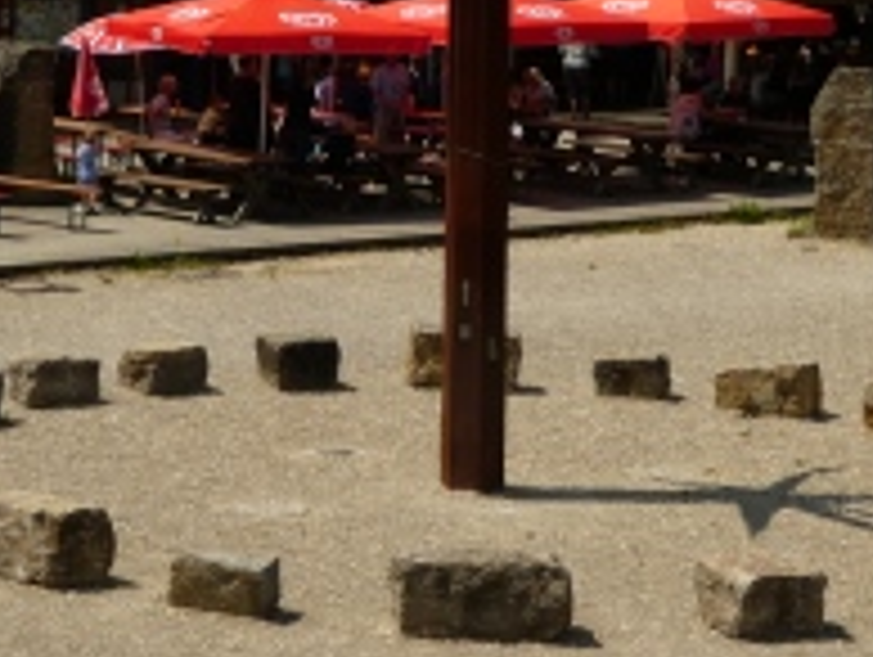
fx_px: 3788
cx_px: 306
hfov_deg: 13.1
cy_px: -45
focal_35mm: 150
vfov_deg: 9.8
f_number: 4.4
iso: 80
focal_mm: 11.7
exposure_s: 1/800
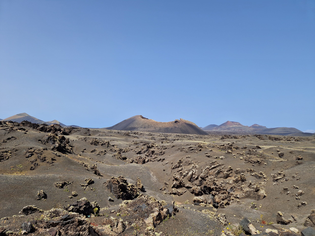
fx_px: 209
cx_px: 158
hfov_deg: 73.9
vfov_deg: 58.9
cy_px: 118
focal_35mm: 23
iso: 50
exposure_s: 1/2048
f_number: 1.8
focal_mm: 5.4
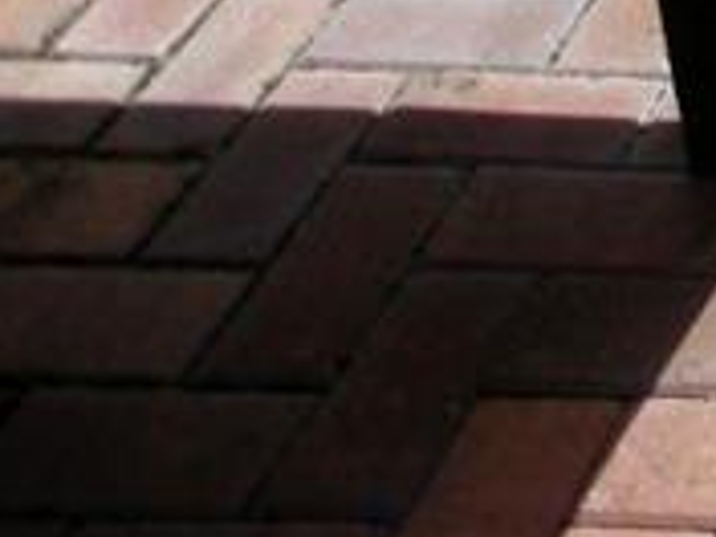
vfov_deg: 6.7
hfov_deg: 8.6
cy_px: -1017
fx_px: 4220
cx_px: 1908
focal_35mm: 204
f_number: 2.7
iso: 64
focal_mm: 7.5
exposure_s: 1/1000
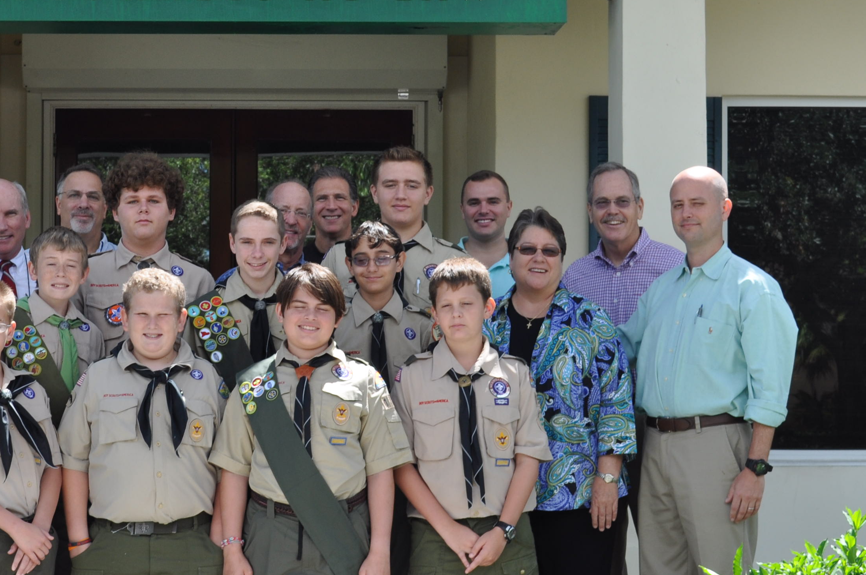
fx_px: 2114
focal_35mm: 88
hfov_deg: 22.9
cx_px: 220
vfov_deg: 15.5
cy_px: 317
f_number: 7.1
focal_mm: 30
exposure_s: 1/200
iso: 200
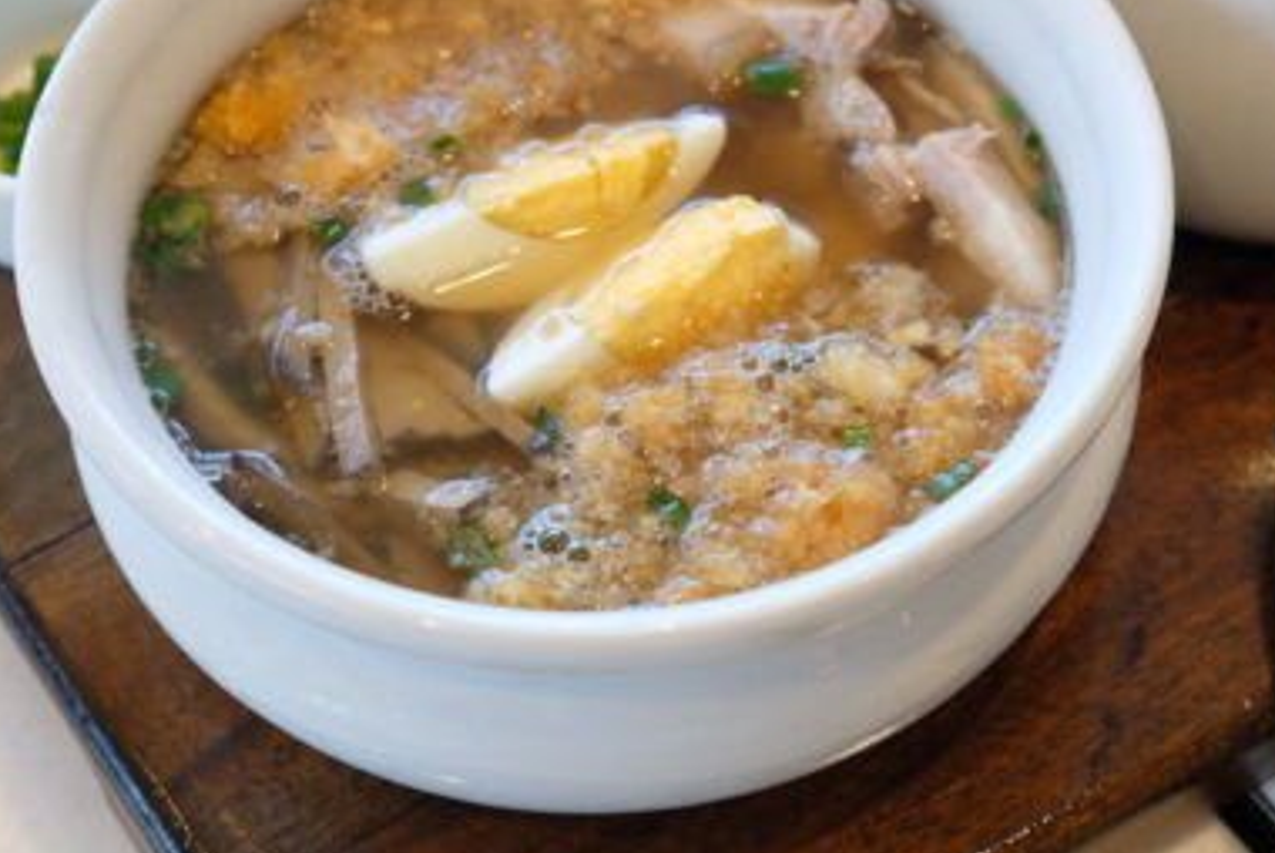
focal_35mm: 71
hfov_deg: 28.4
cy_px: 208
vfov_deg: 19.1
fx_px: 2516
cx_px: 721
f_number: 3.6
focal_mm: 30.2
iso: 320
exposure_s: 1/60
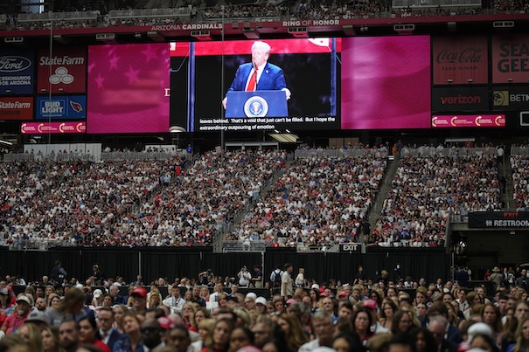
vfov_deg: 16.8
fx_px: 1190
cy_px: 169
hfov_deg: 25.1
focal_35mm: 81
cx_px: 267
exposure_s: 1/1000
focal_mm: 50
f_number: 1.2
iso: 125
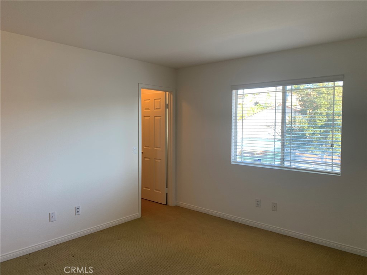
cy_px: 138
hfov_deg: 67.3
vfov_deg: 53.1
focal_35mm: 26
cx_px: 184
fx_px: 276
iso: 50
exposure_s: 1/60
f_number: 1.8
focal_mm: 4.25
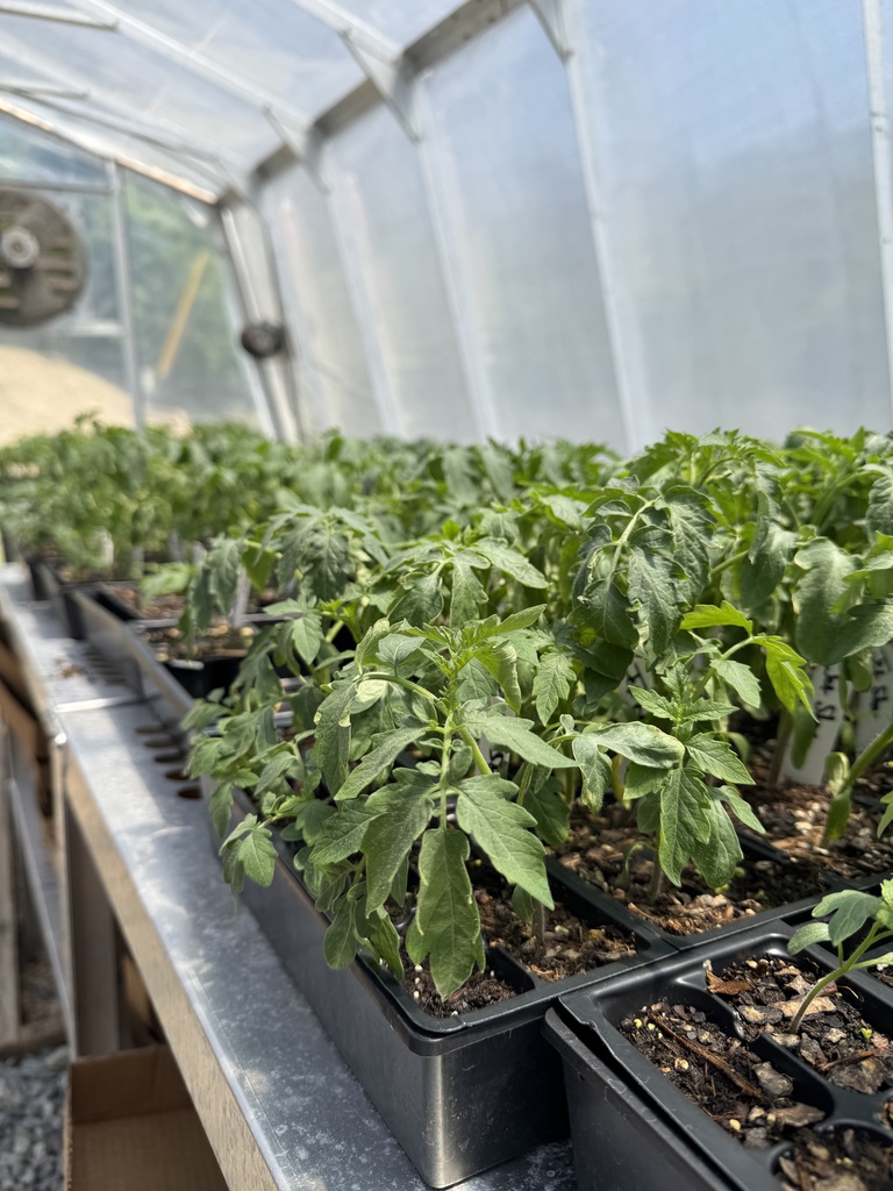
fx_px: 826
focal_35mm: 24
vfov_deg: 71.6
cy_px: 596
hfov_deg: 56.8
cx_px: 446
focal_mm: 6.76
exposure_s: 1/1238
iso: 80
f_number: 1.78
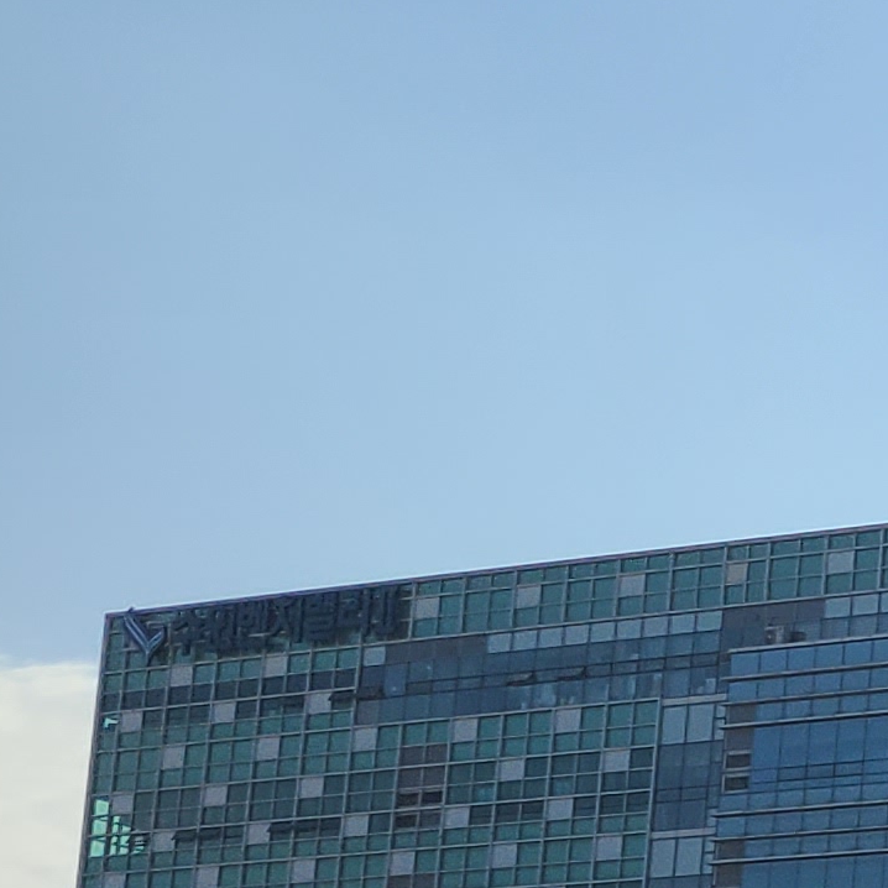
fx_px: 3744
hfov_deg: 10.5
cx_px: 2476
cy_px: 1250
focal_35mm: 129
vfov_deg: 12.9
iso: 40
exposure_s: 1/5257
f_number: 1.8
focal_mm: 5.4
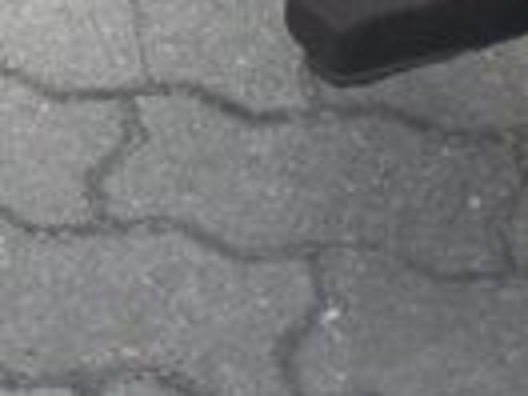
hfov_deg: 8.4
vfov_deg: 6.2
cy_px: -560
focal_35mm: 230
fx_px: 3508
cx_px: -224
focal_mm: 6.3
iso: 64
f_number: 3.1
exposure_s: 1/100
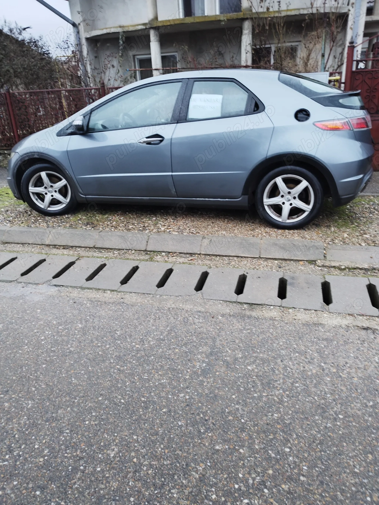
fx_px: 350
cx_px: 190
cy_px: 252
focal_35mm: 24
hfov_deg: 56.8
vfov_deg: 71.6
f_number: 1.89
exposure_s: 1/12.5
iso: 710
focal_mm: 5.89
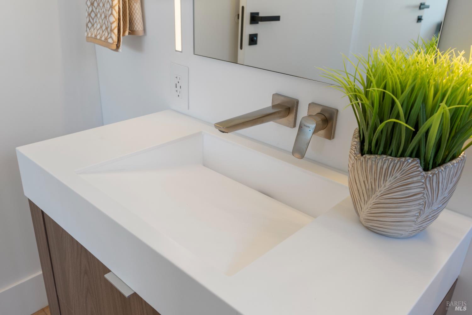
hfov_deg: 61.9
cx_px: 236
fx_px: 393
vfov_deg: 43.6
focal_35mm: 30
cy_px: 158
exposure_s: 1/8
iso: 400
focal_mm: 30
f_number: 9
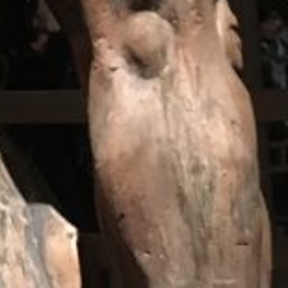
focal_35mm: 169
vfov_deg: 9.8
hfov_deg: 9.8
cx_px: -217
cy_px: -245
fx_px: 1591
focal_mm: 4.15
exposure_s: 1/15
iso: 400
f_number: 2.2
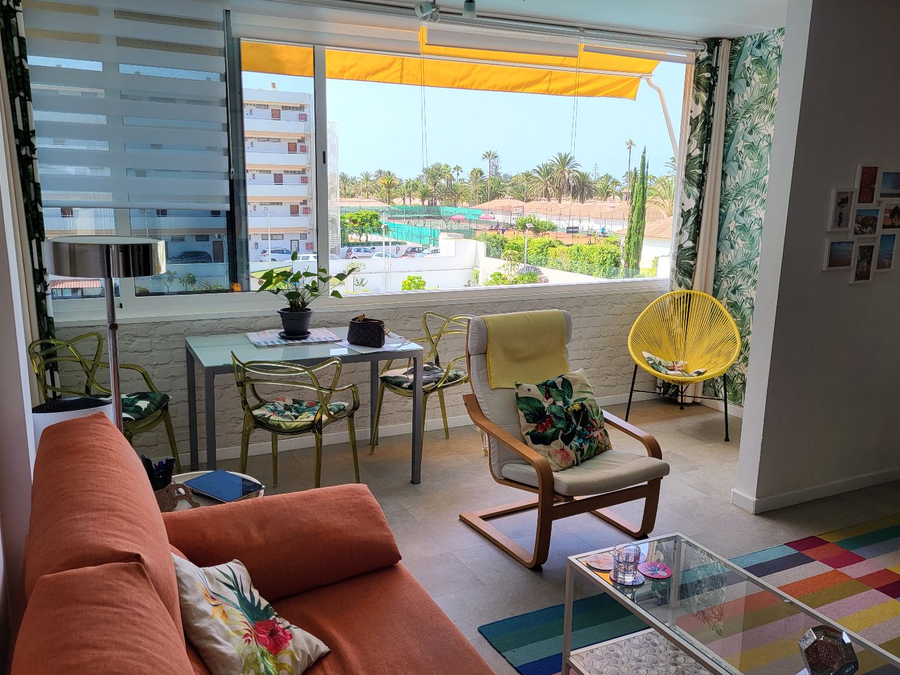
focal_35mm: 29
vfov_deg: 48.2
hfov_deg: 61.6
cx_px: 439
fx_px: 754
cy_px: 351
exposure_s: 1/387
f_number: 1.8
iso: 40
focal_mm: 5.4
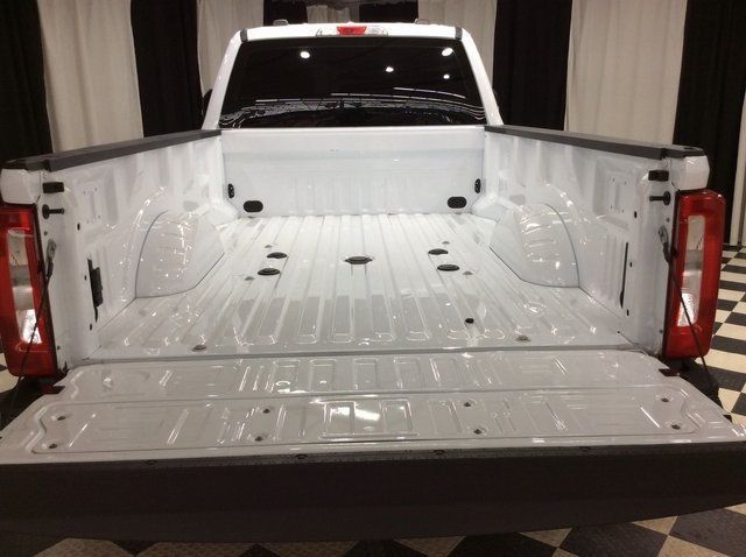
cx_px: 373
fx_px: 689
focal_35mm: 32
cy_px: 278
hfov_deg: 56.9
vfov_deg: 44.1
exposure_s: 1/40
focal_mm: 3.3
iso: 32
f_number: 2.4
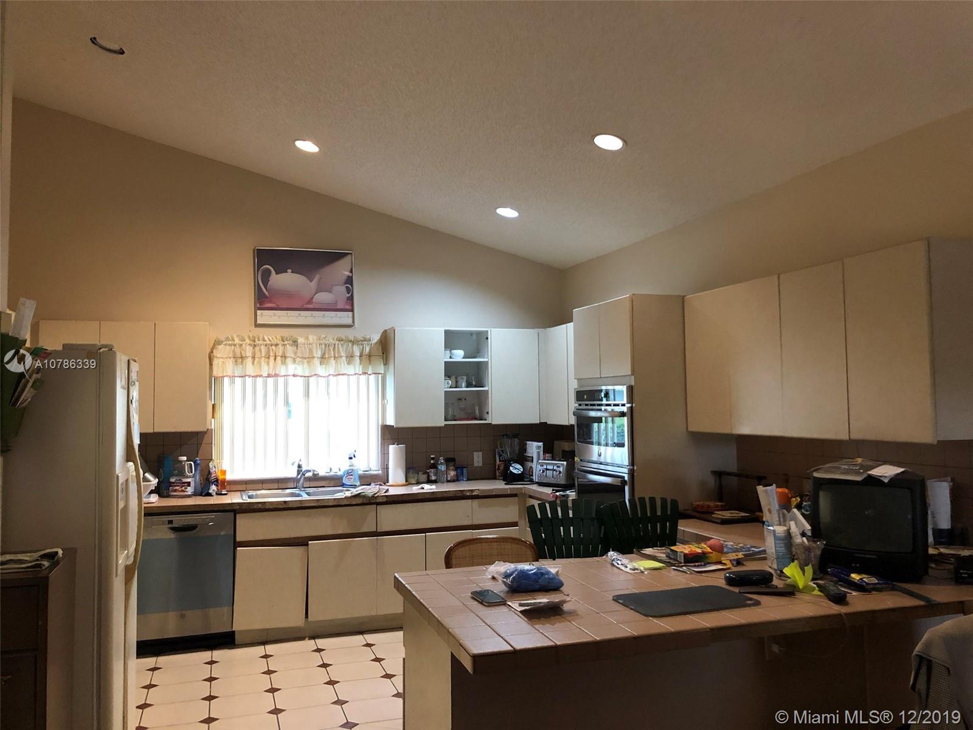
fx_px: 787
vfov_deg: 49.7
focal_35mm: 28
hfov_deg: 63.4
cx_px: 486
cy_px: 365
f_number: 1.8
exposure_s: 1/11
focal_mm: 3.99
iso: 100
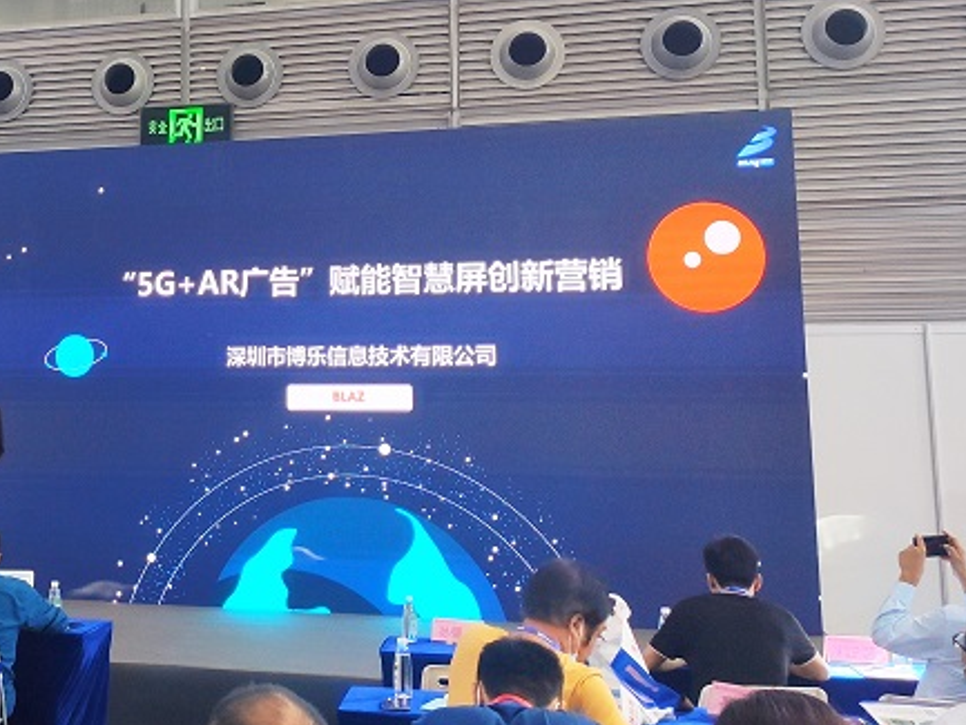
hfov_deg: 37.5
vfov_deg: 30.1
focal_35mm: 48
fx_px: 1340
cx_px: 127
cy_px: 265
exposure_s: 1/100
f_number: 1.75
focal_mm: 4.77
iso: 174
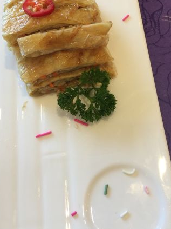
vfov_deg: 39.6
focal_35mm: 48
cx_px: 99
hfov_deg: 30.2
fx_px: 316
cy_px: 97
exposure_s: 1/100
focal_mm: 4.15
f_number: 2.2
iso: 50
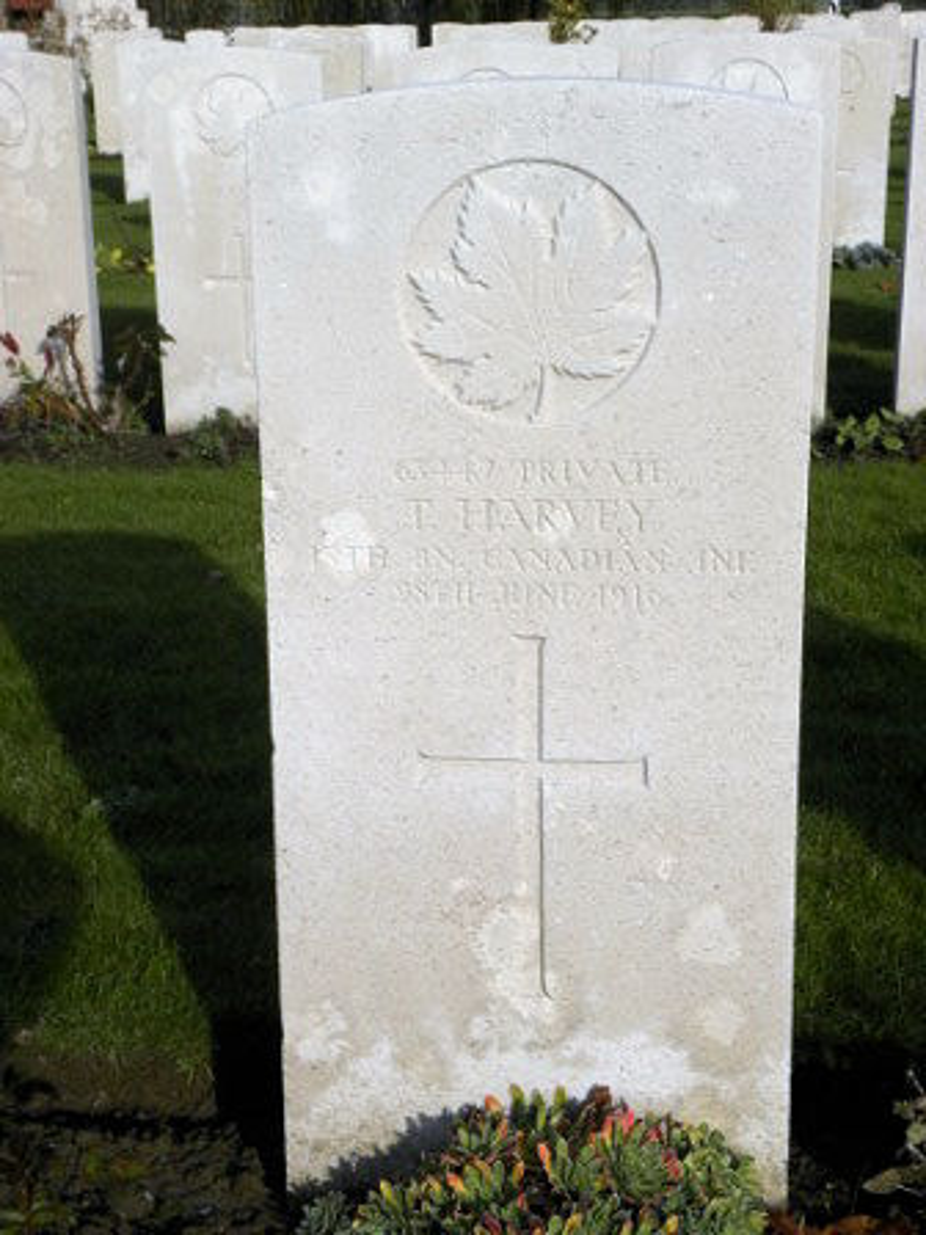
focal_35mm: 58
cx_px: 463
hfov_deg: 25.2
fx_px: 2069
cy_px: 618
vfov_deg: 33.2
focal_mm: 10.3
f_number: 5.6
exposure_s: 1/384
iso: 64
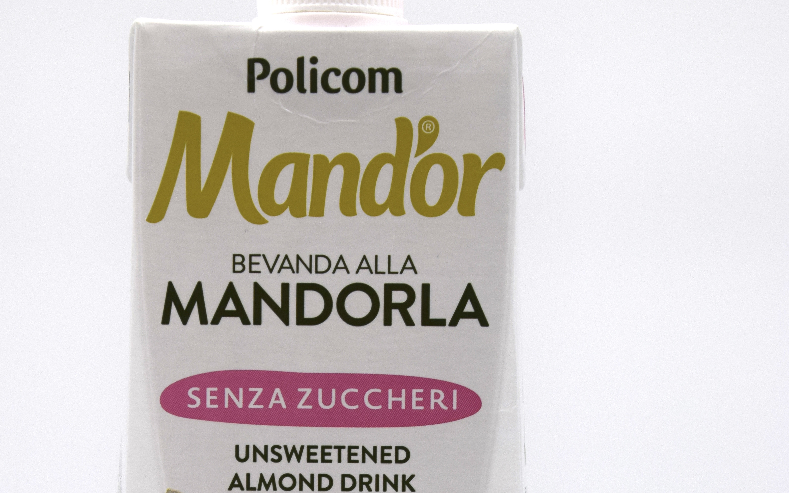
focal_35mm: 144
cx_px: 321
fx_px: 3097
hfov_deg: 14.5
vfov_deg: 9.0
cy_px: 578
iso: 280
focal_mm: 50
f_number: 8
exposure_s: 1/250
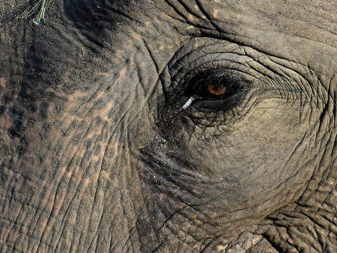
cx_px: 164
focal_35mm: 979
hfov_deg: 2.0
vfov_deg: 1.5
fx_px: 9535
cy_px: 126
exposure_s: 1/1600
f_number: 5.6
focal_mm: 600
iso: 2500
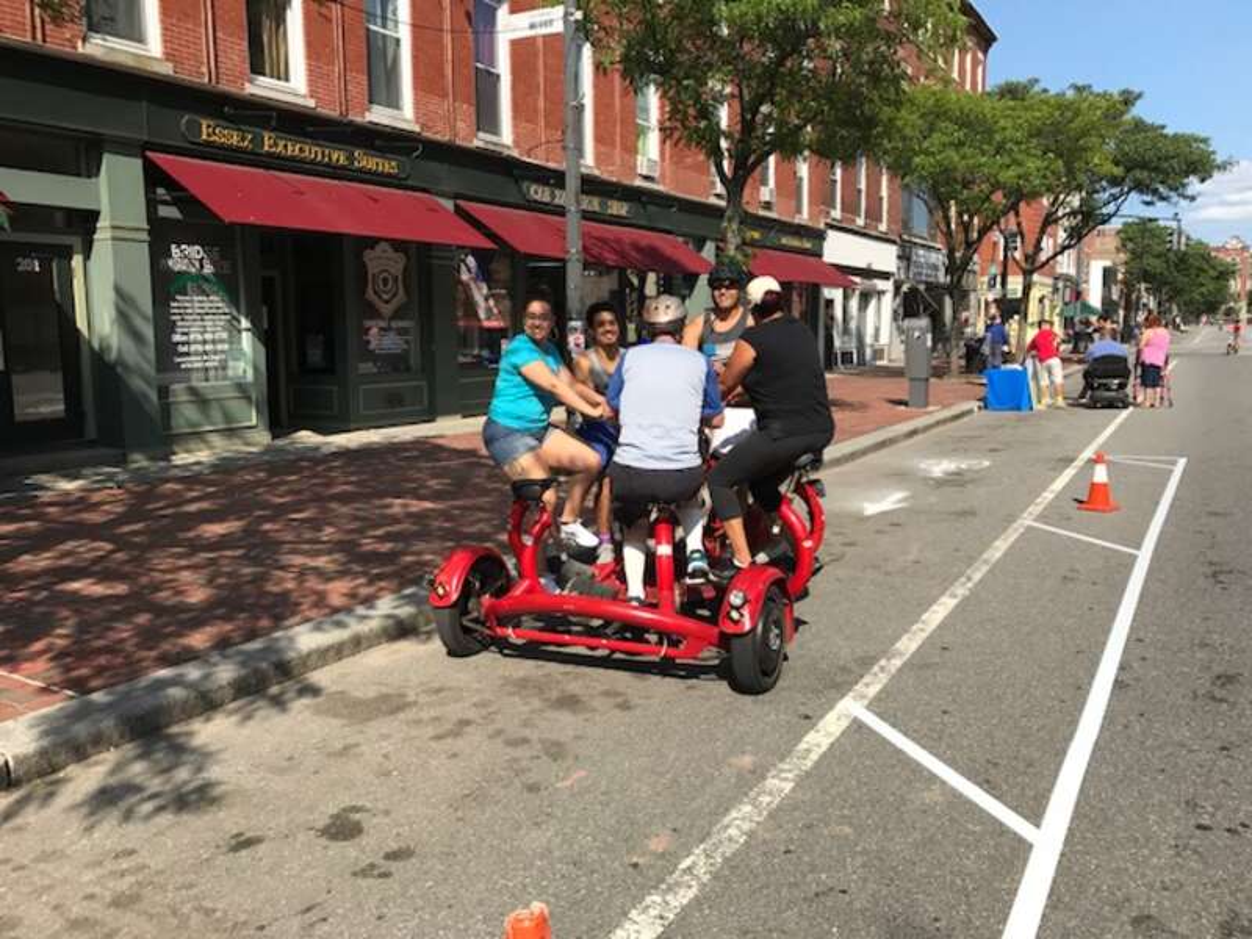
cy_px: 470
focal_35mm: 28
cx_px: 626
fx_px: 1013
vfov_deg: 49.7
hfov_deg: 63.4
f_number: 1.8
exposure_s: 1/2083
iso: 20
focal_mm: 3.99
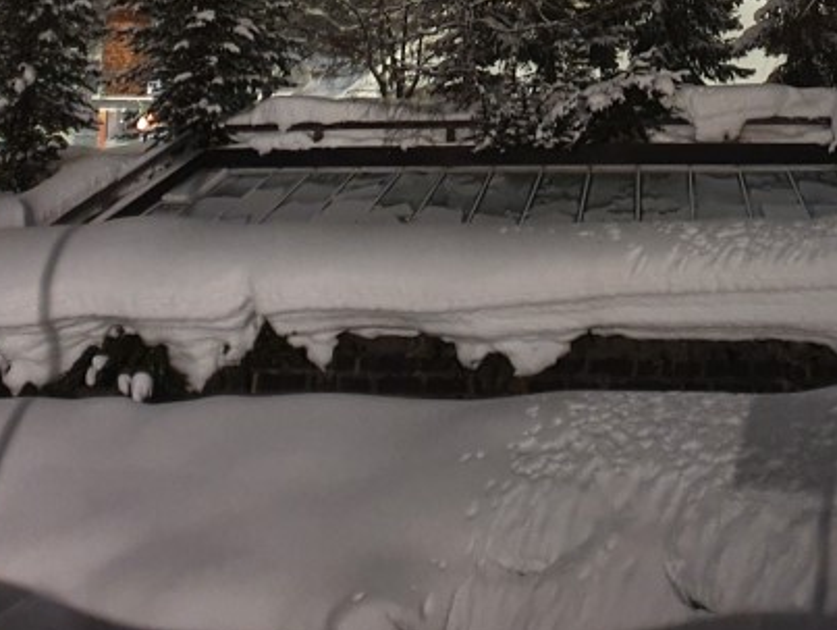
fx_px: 1597
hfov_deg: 29.0
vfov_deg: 20.7
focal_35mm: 66
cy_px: -139
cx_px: 604
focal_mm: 4.32
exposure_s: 1/4
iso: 320
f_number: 1.5
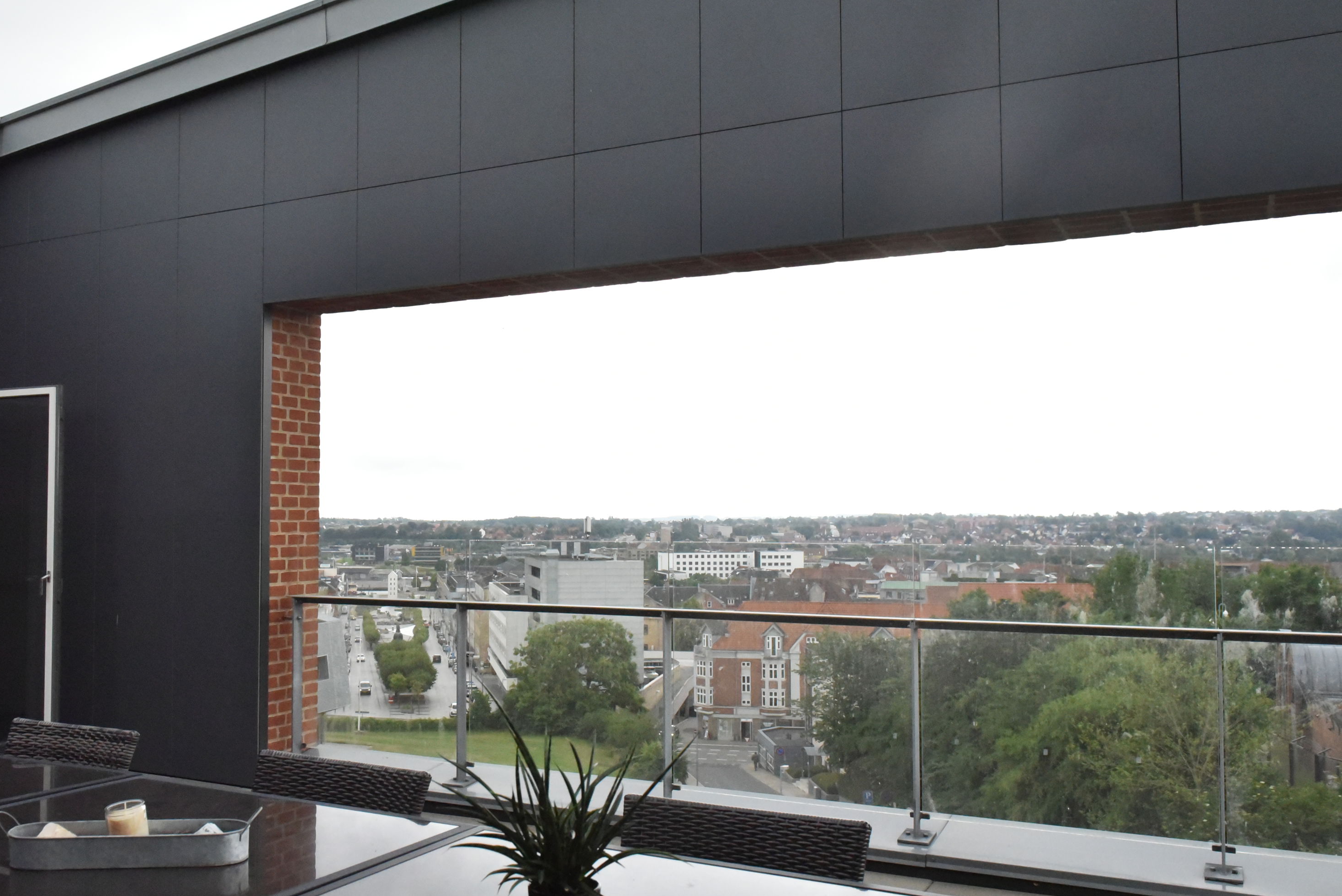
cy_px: 467
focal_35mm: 34
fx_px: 1268
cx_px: 560
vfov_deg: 38.9
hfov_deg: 55.5
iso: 12800
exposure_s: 1/4000
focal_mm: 26
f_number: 7.1
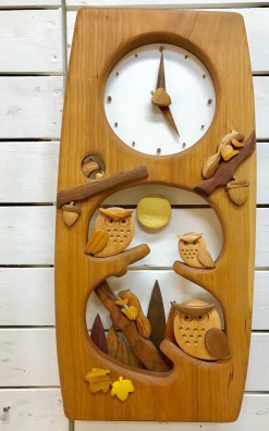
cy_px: 214
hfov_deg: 41.6
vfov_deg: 62.9
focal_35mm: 30
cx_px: 161
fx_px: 352
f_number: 1.8
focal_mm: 3.99
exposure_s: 1/33
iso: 32
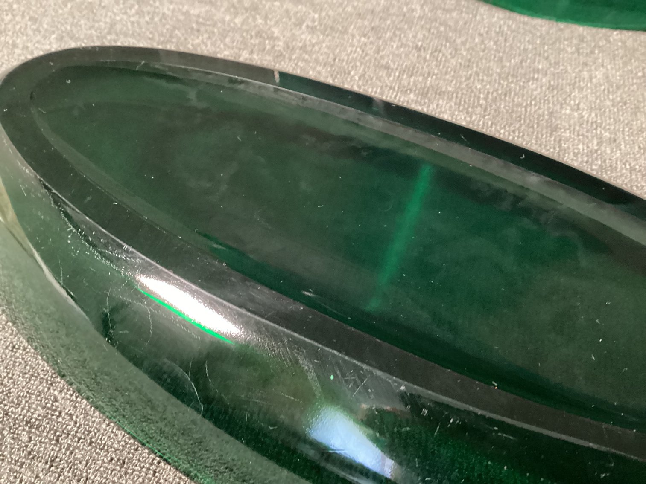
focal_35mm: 31
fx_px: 579
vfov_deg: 45.4
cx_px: 323
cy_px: 242
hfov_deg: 58.3
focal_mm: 3.3
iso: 640
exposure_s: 1/17
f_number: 2.4
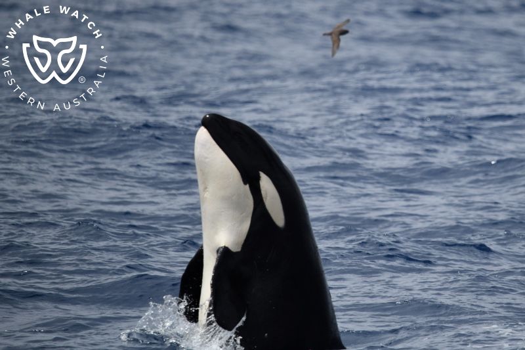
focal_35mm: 600
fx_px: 8748
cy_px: 175
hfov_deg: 3.4
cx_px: 262
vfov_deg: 2.3
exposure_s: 1/8000
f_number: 6.3
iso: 900
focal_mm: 600
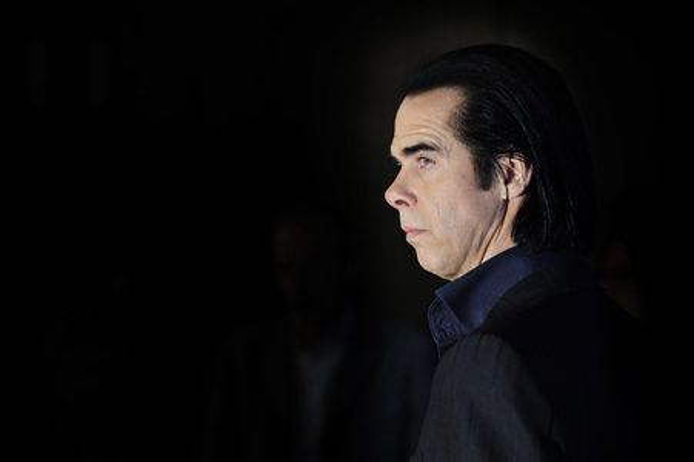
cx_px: 347
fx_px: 3564
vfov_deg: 7.4
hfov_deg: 11.1
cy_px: 231
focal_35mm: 185
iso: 400
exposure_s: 1/200
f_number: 5.6
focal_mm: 185
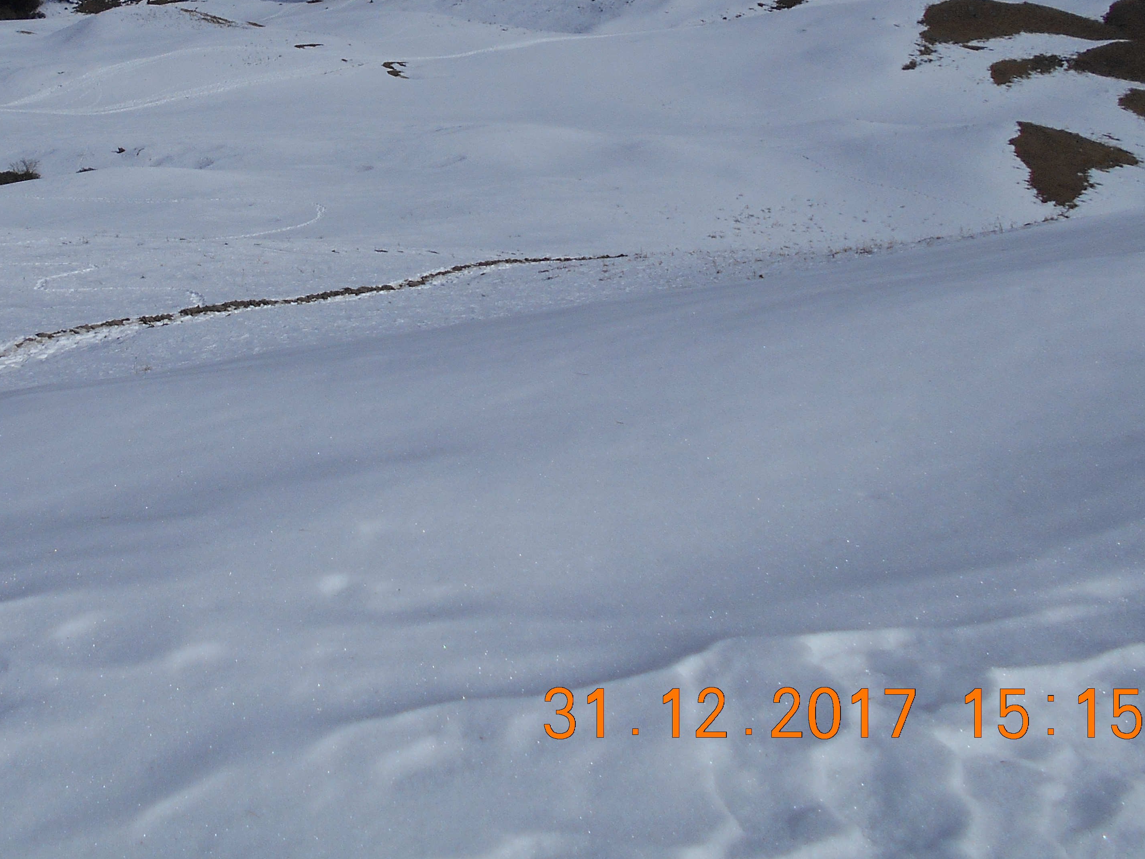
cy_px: 87
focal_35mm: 47
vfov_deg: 29.6
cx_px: 215
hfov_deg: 38.8
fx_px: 1555
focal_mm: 4.6
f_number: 8
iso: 80
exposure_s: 1/640
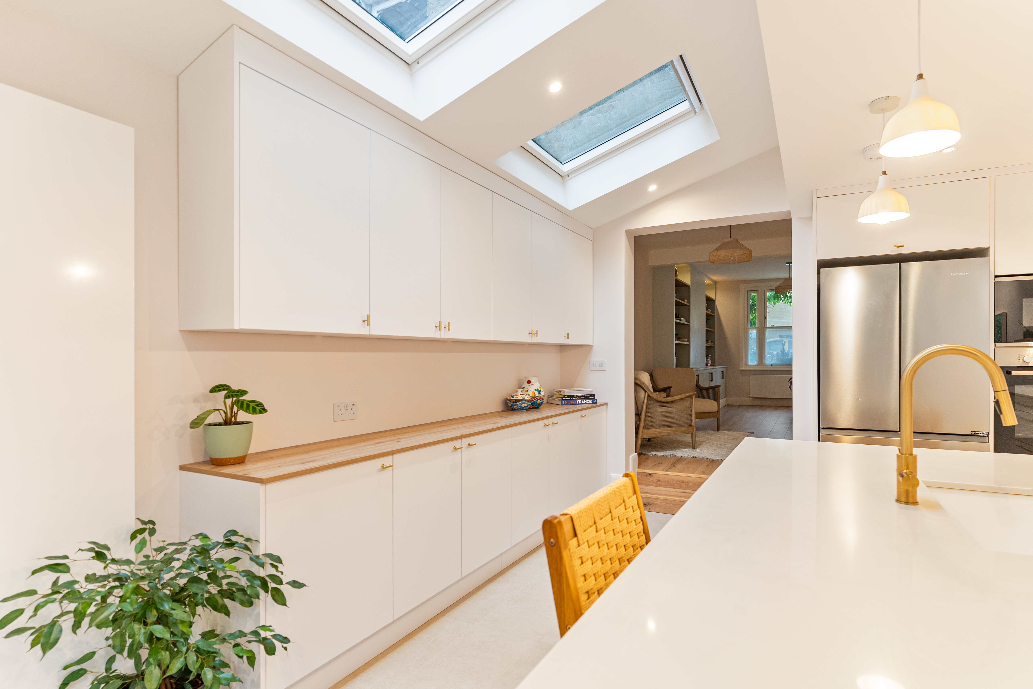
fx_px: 545
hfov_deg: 86.8
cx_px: 543
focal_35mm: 19
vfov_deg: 64.5
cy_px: 354
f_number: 4
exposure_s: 1/25
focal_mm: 18
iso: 640
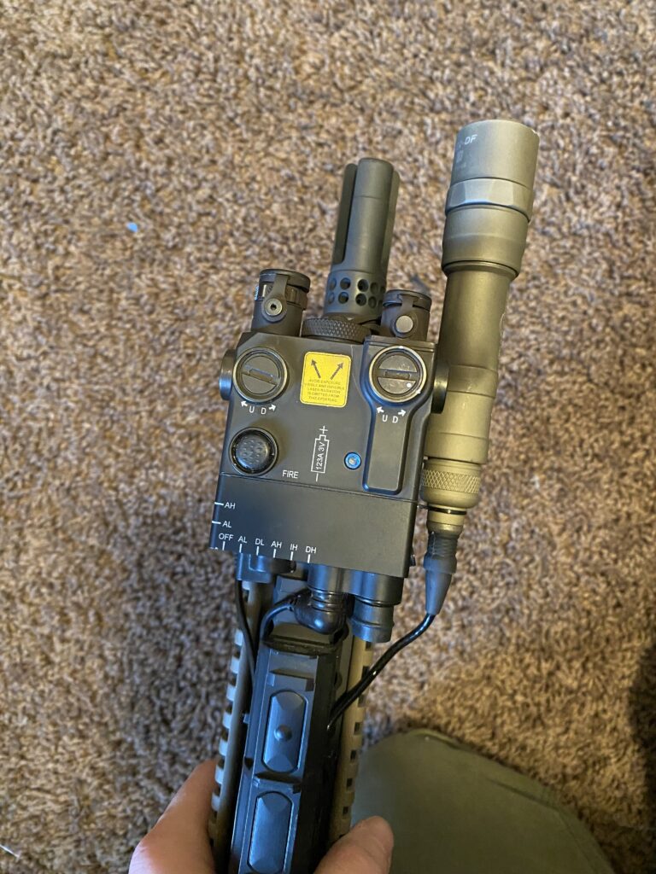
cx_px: 328
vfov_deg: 67.3
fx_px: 657
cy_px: 437
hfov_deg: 53.1
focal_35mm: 26
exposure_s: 1/30
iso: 800
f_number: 1.8
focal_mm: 4.25
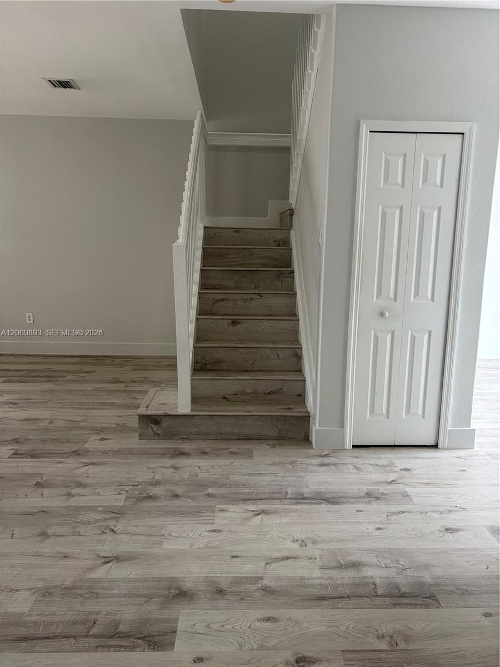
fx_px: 501
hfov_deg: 53.1
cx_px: 250
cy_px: 334
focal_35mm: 26
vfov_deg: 67.3
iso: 100
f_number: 1.6
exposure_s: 1/120
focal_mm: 5.96
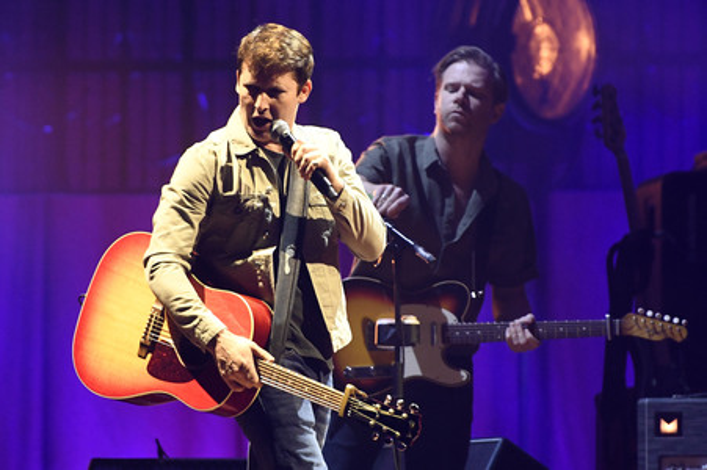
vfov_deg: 6.9
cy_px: 235
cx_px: 354
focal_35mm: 200
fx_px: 3925
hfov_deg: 10.3
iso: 2500
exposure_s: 1/320
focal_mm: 200
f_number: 4
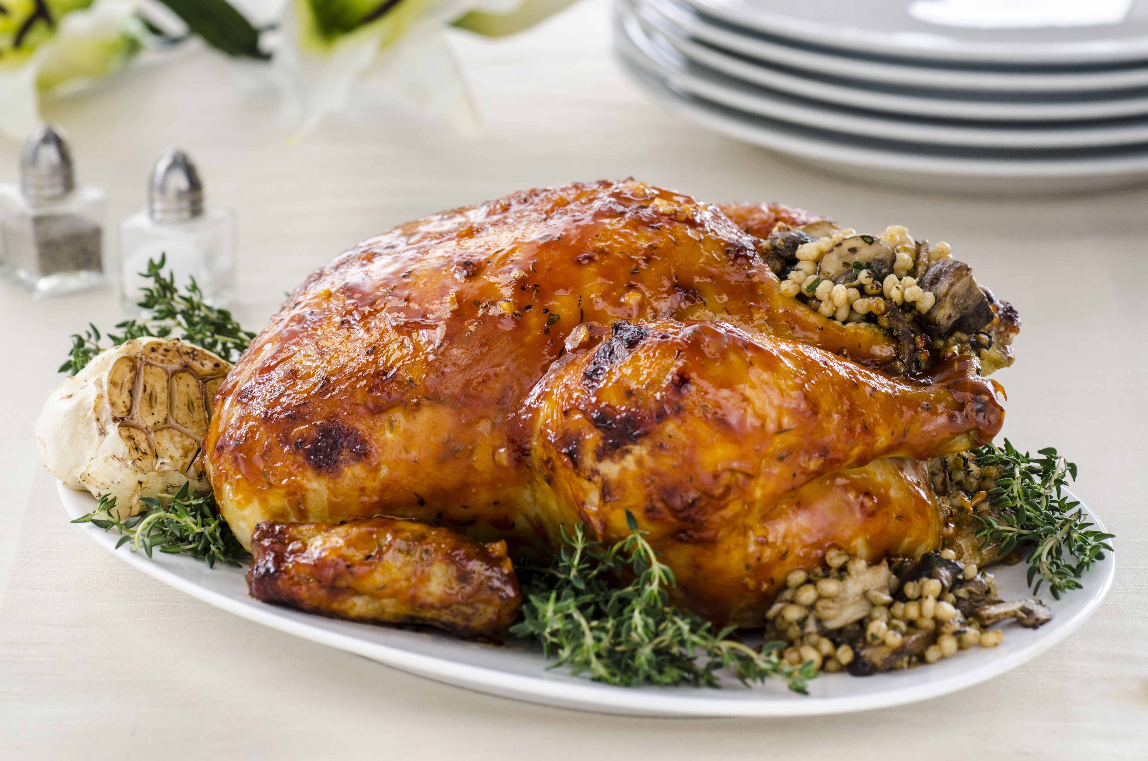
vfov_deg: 10.7
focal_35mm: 128
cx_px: 574
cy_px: 380
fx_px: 4057
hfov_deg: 16.1
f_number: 8.5
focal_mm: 85
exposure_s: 1/80
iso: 160
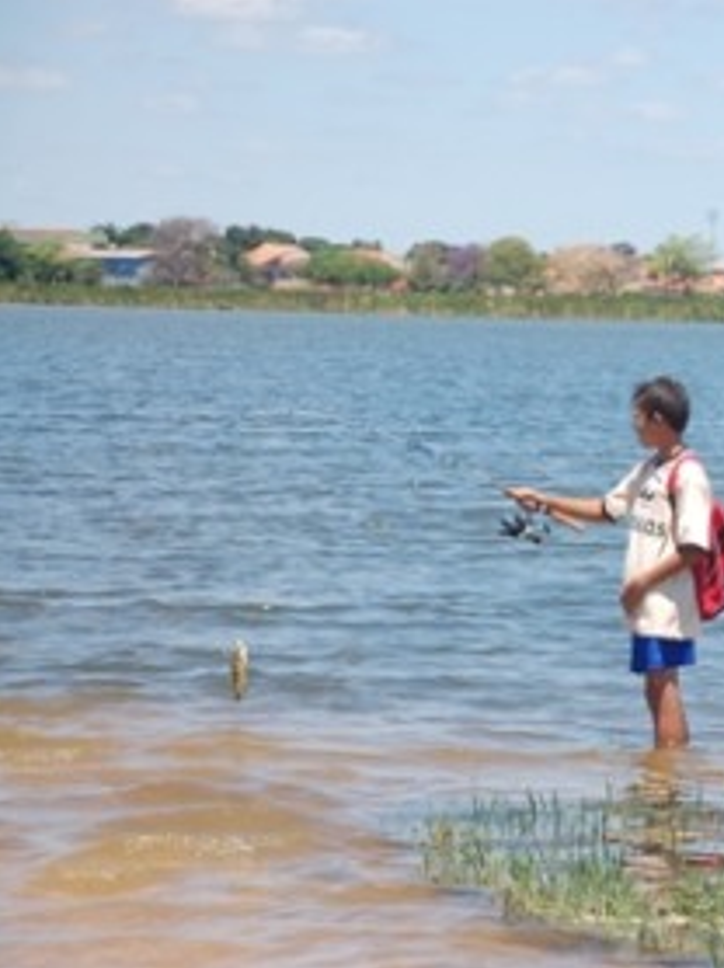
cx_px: 727
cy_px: 486
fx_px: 4601
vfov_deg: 12.0
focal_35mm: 165
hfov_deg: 8.9
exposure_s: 1/400
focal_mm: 75
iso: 200
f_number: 5.6
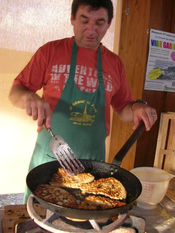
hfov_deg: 40.7
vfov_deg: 52.6
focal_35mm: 35
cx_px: 88
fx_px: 236
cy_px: 116
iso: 50
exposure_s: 1/30
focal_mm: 5.8
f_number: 2.8
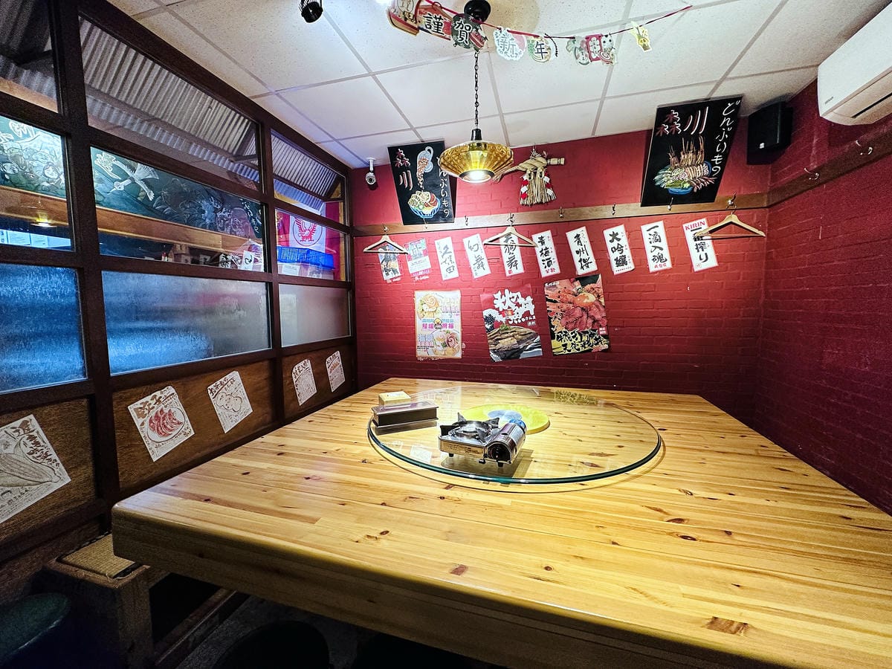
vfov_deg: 85.7
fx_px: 361
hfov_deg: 102.1
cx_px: 446
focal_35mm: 14
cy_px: 334
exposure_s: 1/60
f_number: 2.2
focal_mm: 2.22
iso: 250
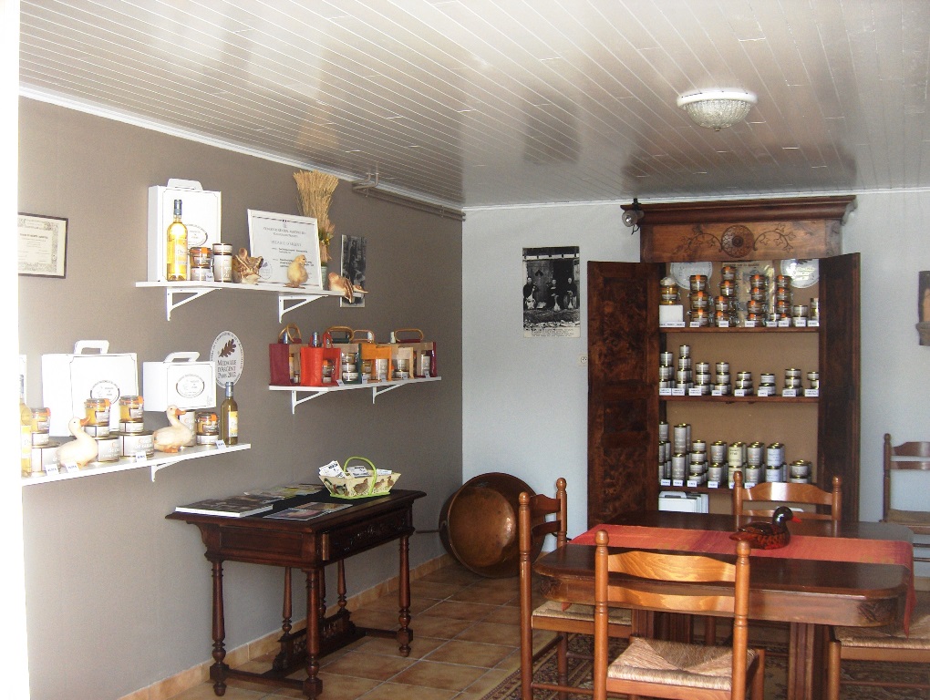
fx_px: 1049
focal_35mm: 39
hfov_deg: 47.8
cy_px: 350
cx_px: 465
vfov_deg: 36.9
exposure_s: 1/60
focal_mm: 8
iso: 106
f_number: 2.8
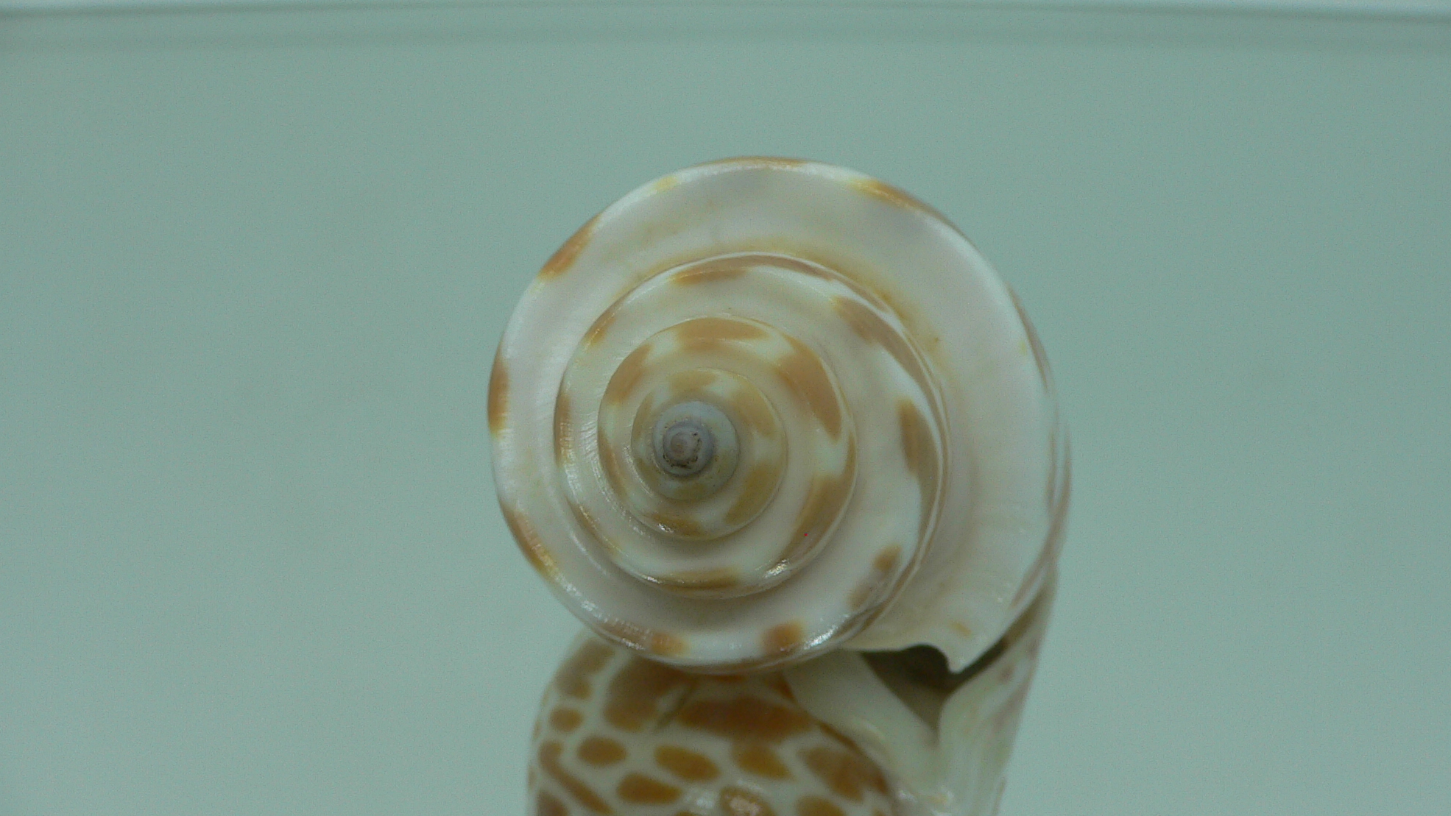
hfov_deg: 51.6
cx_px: 723
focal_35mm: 39
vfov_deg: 30.4
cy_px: 425
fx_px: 1501
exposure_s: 1/80
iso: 80
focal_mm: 4.6
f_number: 2.8
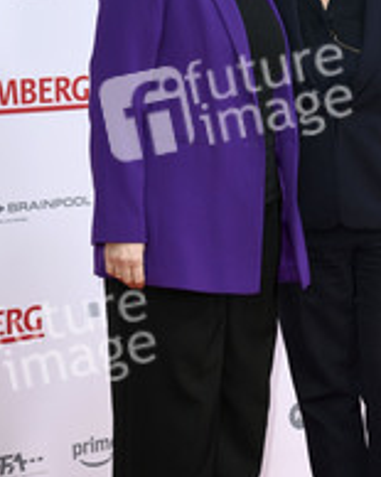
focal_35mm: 151
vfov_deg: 12.8
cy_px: 226
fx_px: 2130
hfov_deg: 10.2
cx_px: 297
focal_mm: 78
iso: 640
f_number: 5
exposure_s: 1/250
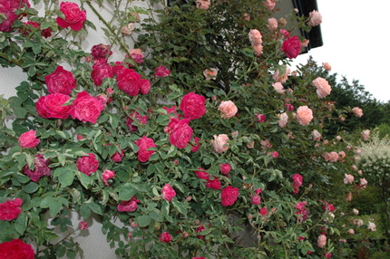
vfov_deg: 39.9
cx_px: 195
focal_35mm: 33
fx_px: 357
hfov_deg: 57.3
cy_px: 130
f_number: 8
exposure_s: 1/500
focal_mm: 22
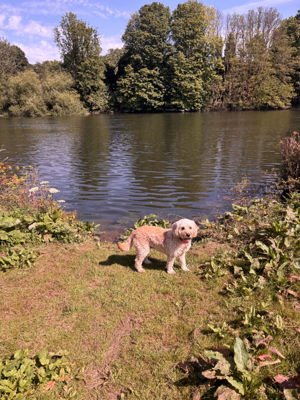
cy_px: 200
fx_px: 300
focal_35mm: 26
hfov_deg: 53.1
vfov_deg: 67.3
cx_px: 150
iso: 50
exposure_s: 1/1543
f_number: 1.6
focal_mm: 5.96
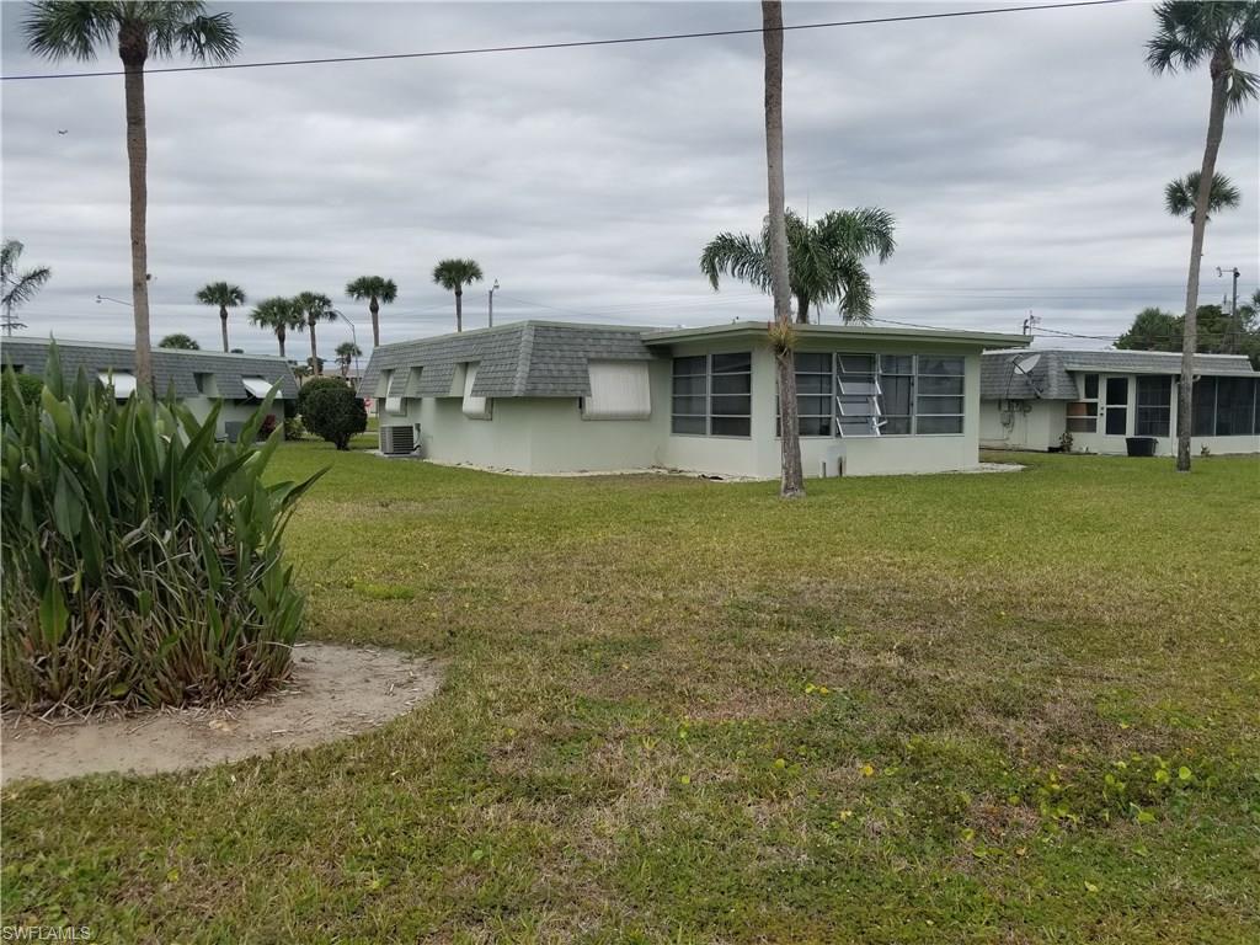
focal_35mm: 26
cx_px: 630
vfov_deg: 53.1
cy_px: 472
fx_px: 946
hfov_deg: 67.3
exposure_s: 1/2736
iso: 50
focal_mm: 4.25
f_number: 1.7
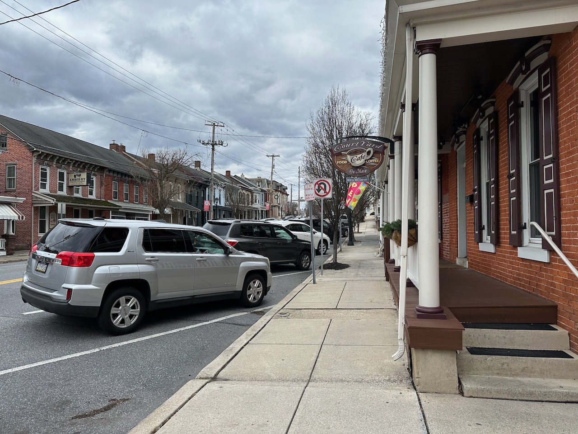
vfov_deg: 56.8
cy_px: 217
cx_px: 289
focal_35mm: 24
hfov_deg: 71.6
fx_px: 401
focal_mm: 6.86
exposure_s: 1/1393
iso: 80
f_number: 1.78
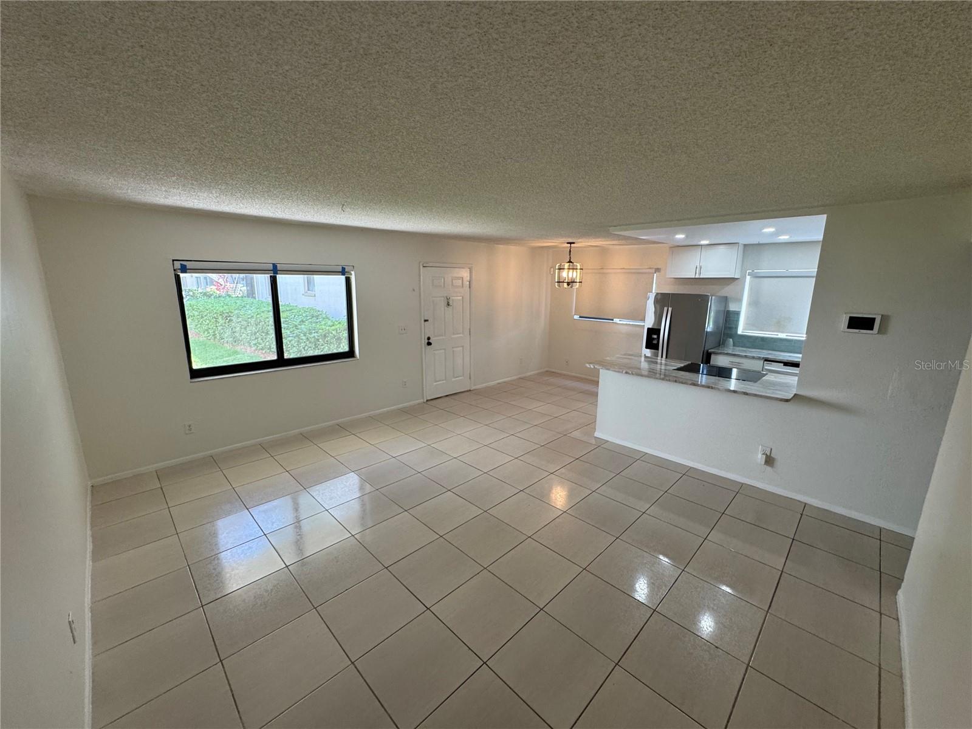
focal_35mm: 14
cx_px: 486
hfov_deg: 102.1
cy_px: 364
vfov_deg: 85.7
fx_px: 393
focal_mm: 2.22
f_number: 2.2
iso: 160
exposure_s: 1/120
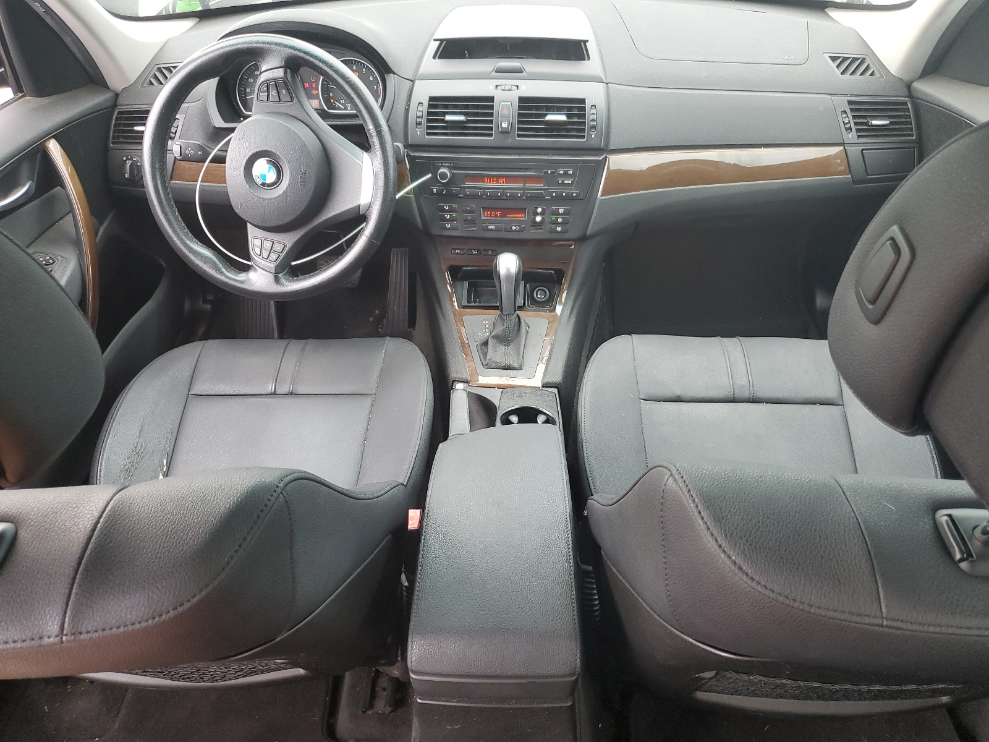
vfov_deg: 53.1
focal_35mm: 26
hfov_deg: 67.3
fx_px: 743
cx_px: 494
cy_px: 371
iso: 67
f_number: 1.5
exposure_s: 1/120
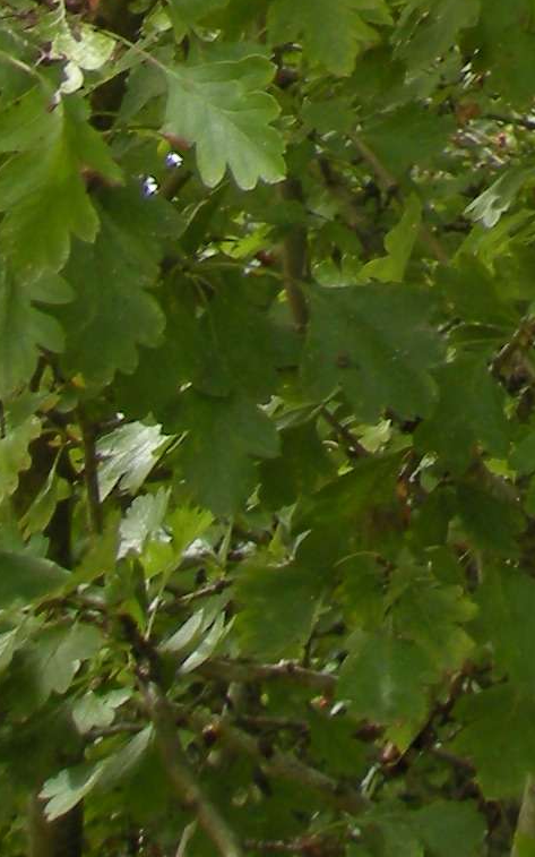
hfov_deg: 6.4
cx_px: 1329
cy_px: -1335
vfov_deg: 9.3
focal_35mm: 196
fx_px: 4573
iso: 64
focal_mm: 7.5
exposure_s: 1/94.5
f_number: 3.8
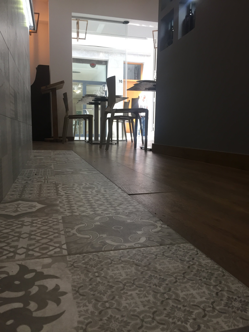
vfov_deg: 61.7
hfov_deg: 48.2
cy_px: 166
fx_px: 278
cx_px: 124
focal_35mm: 29
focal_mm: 4.15
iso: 50
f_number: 2.2
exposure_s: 1/33
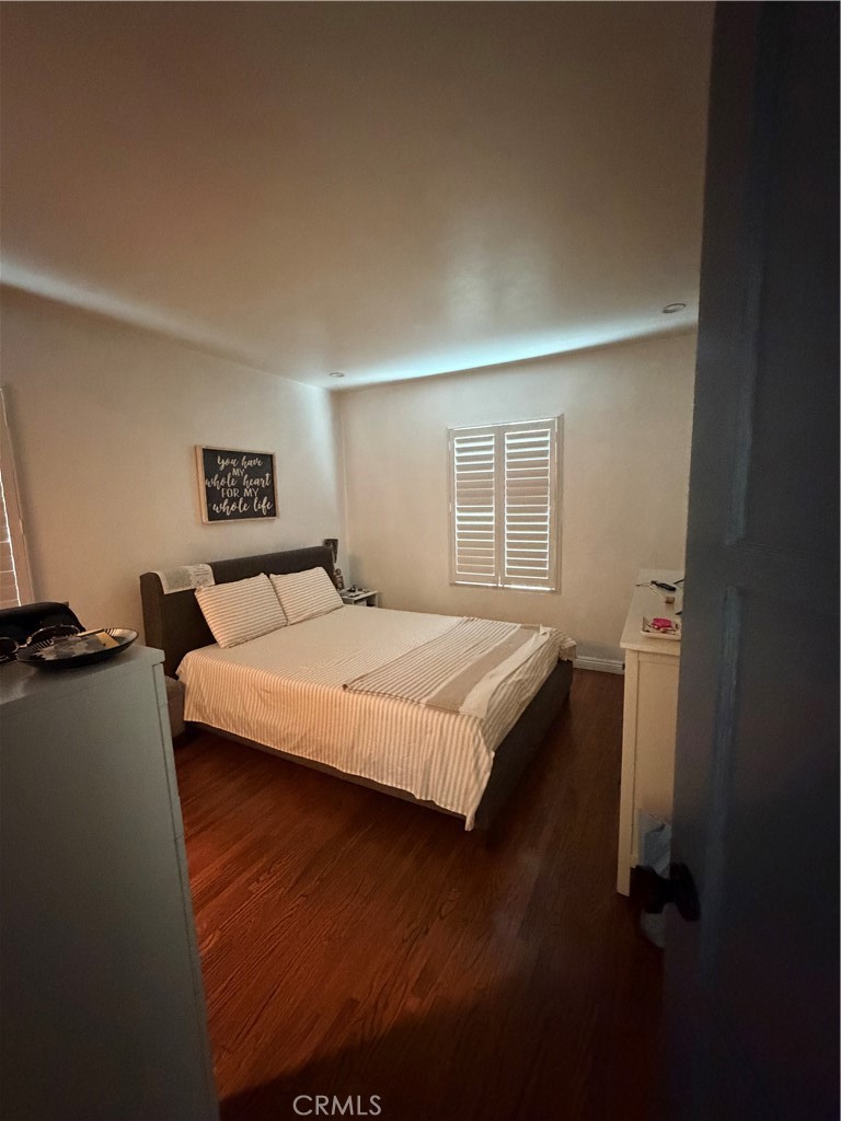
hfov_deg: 85.7
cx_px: 420
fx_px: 454
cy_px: 560
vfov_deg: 102.1
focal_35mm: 14
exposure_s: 1/39
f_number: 2.2
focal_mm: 2.22
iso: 1600
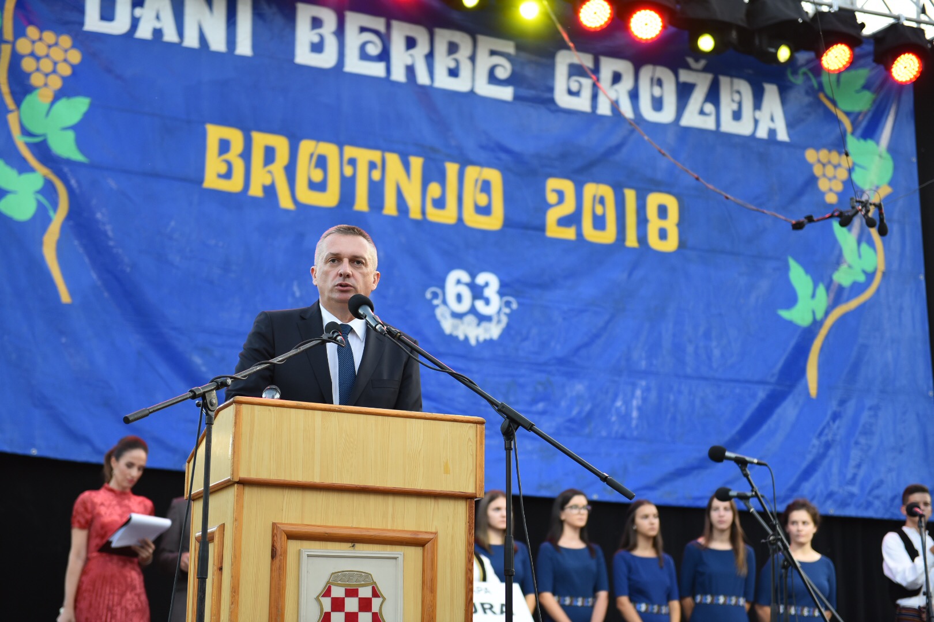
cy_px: 311
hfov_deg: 28.8
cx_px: 467
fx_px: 1816
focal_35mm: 70
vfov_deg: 19.5
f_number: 2.8
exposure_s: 1/320
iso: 500
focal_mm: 70
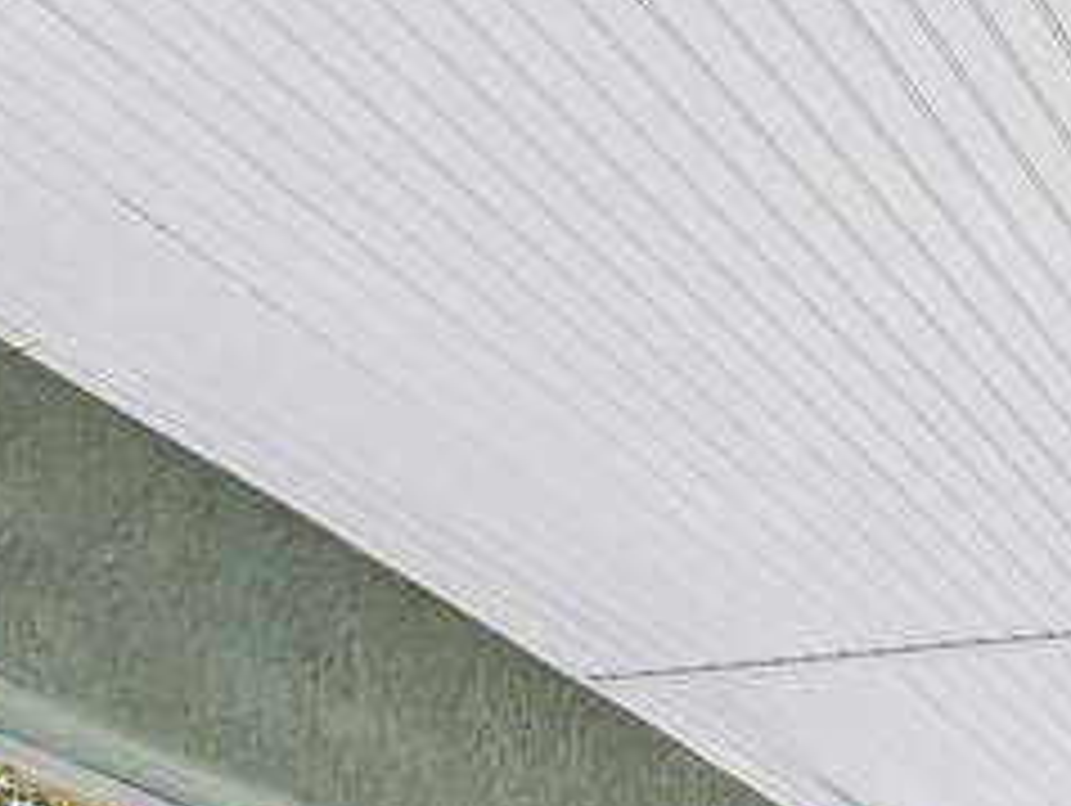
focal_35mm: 94
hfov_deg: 20.0
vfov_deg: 13.4
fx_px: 2911
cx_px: 1154
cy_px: 1628
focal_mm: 7
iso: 400
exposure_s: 1/20
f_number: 10
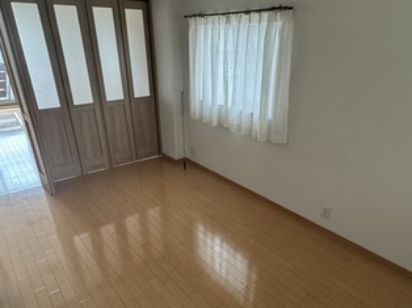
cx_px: 211
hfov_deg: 69.4
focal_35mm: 25
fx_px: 297
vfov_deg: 54.2
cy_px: 191
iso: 320
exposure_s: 1/72
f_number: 2.2
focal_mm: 2.22
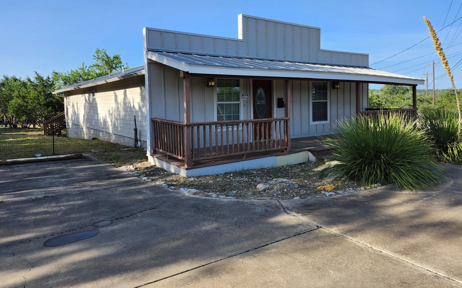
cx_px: 234
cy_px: 114
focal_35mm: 25
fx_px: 315
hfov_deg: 72.5
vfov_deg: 49.0
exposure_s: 1/756
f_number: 1.8
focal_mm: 5.54
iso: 25
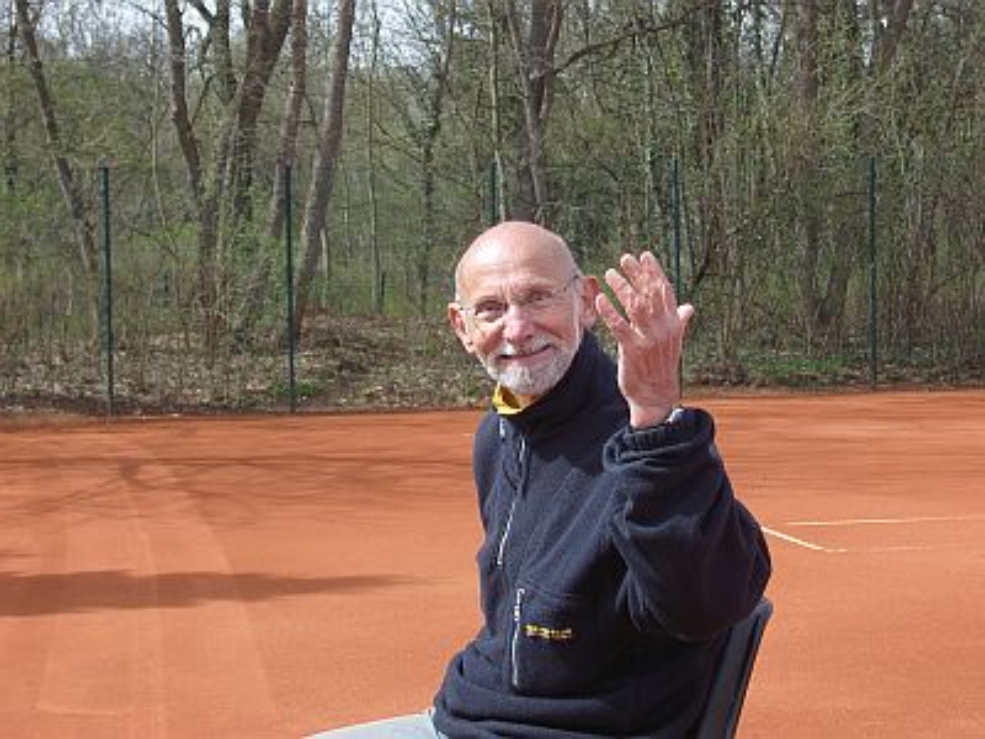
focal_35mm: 83
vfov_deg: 17.8
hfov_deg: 23.6
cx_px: 492
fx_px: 2362
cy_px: 370
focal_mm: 17.7
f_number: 4.6
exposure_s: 1/400
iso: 100
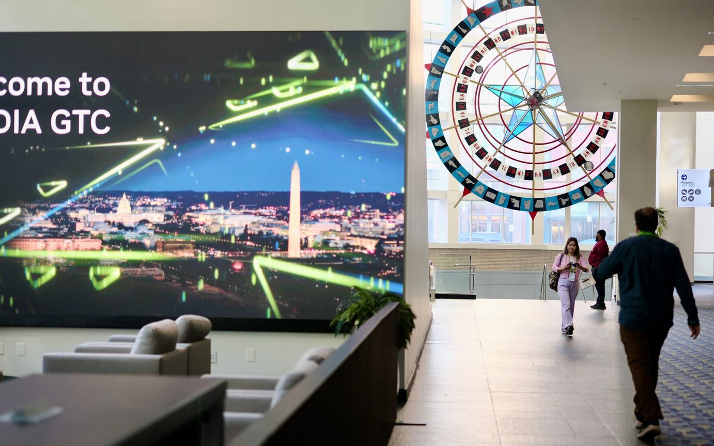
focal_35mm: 59
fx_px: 1148
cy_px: 239
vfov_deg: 22.0
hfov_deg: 34.5
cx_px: 341
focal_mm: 33
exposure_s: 1/90
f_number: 1.4
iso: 250
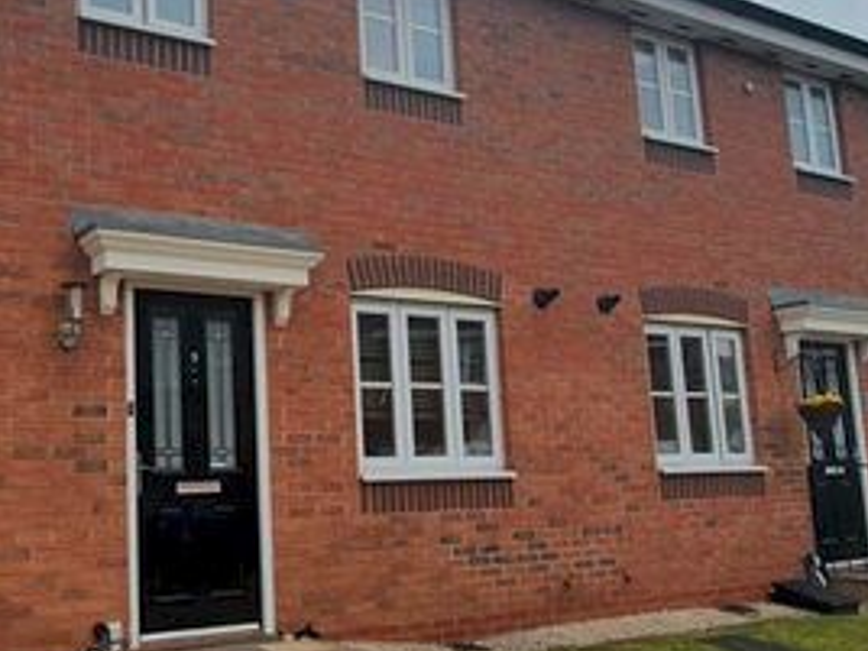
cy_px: 351
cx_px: 143
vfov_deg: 41.8
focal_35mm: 34
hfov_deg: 49.9
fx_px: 853
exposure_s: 1/1728
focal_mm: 1.8
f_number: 2.2
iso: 50
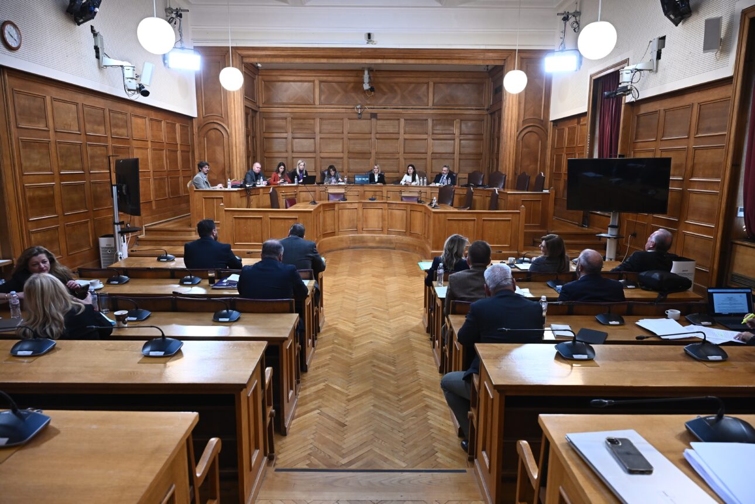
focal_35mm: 24
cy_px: 252
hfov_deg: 73.7
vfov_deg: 53.1
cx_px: 378
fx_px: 503
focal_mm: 24
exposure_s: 1/200
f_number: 4.5
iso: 1800
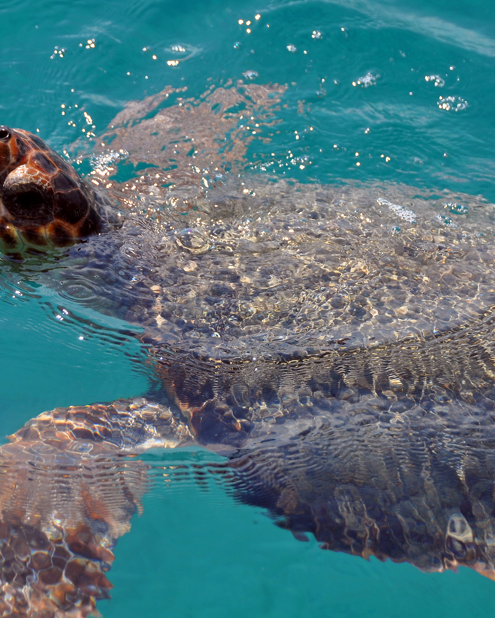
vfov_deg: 13.9
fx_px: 2540
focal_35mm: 139
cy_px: 310
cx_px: 270
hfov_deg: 11.1
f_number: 7.1
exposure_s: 1/800
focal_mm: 65
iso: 200
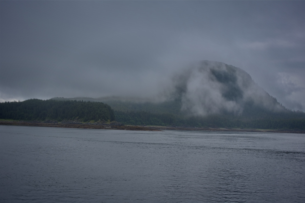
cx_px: 152
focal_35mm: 70
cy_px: 102
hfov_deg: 28.8
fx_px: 593
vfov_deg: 19.5
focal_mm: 70
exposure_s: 1/400
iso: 100
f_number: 10
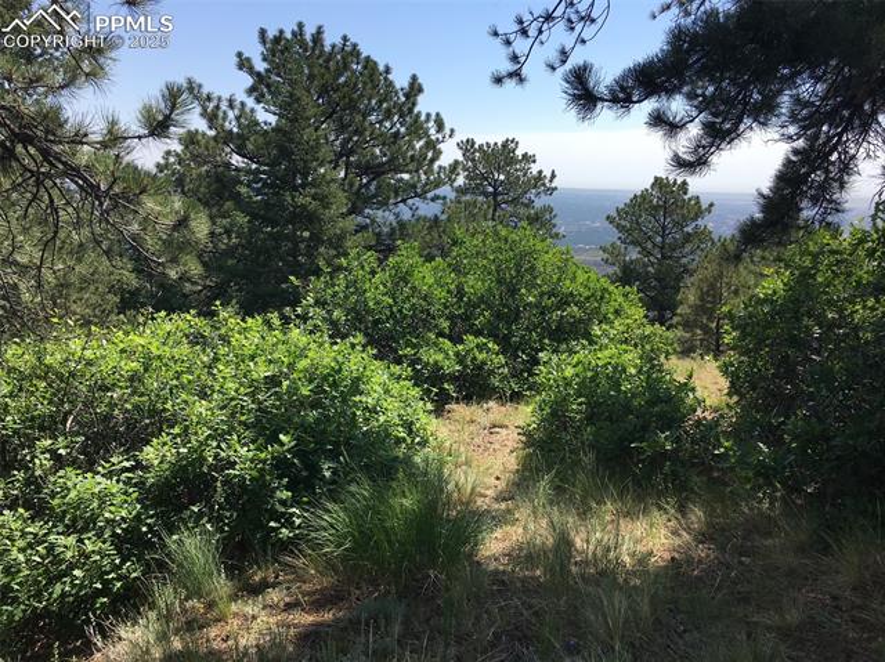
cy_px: 331
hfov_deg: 61.7
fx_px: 741
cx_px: 442
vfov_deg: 48.2
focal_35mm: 29
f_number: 2.2
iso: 25
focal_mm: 4.15
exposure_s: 1/1183
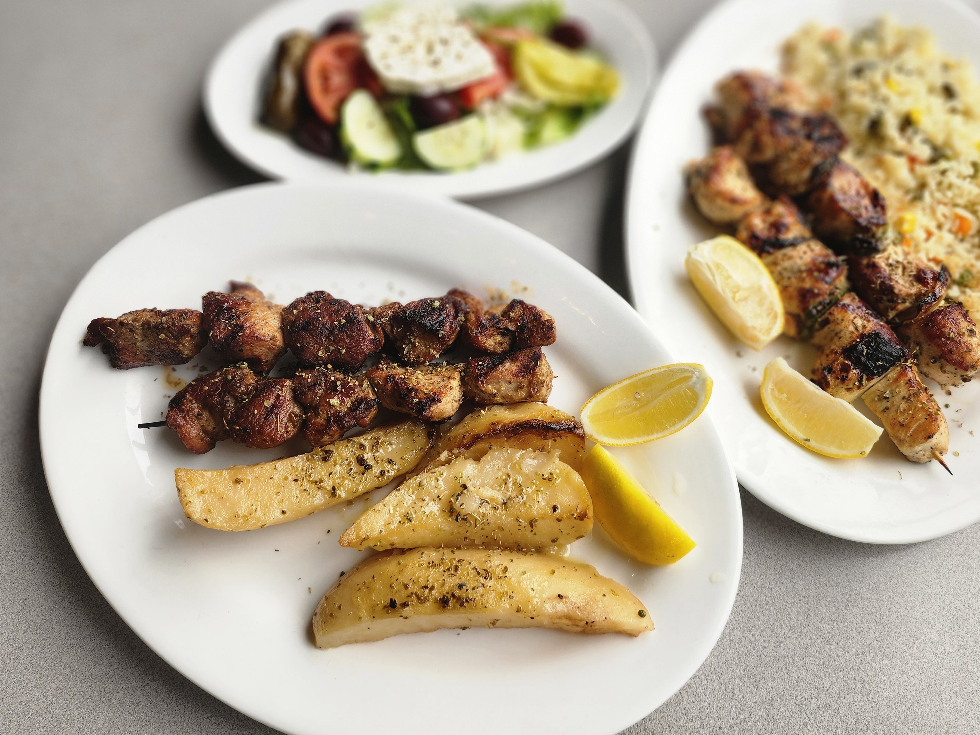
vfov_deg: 49.6
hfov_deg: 63.1
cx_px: 565
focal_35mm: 28
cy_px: 324
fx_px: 793
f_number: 1.8
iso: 16
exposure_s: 1/120
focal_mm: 6.4
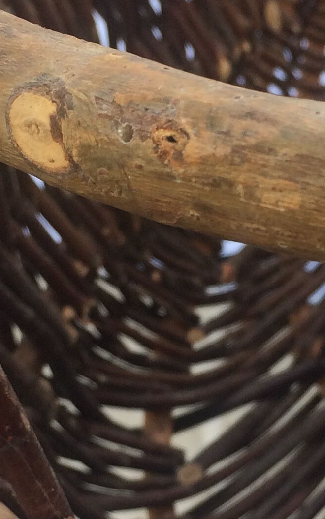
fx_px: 1346
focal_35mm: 95
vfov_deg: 21.8
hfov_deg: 13.7
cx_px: 246
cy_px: 352
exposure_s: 1/277
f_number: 2.2
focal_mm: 4.15
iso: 32
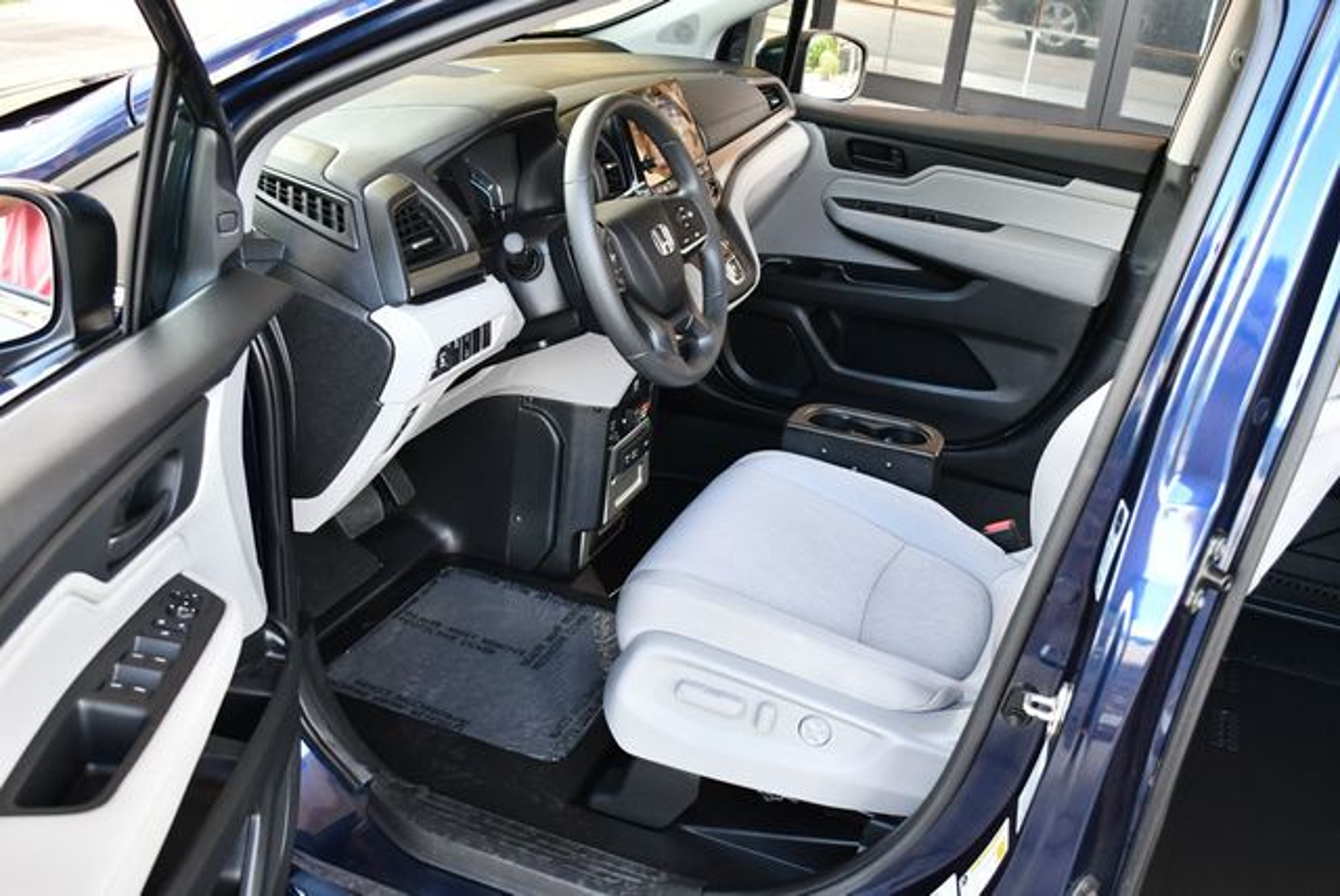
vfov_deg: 36.9
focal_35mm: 36
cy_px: 448
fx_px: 1341
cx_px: 670
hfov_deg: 53.1
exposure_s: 1/160
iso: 800
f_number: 3.5
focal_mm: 18
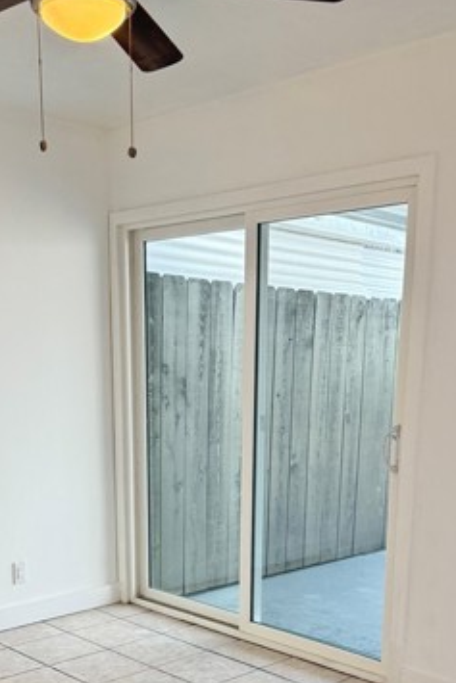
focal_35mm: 45
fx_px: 854
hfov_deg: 29.9
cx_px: 196
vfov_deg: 41.4
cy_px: 562
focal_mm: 6.76
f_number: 1.78
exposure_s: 1/153
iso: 200
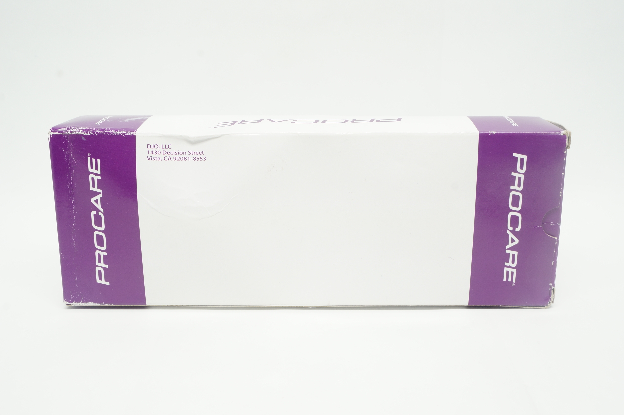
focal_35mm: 36
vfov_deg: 36.8
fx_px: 623
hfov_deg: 53.2
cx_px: 312
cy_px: 208
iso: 400
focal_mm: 24
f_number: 13
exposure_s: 1/10
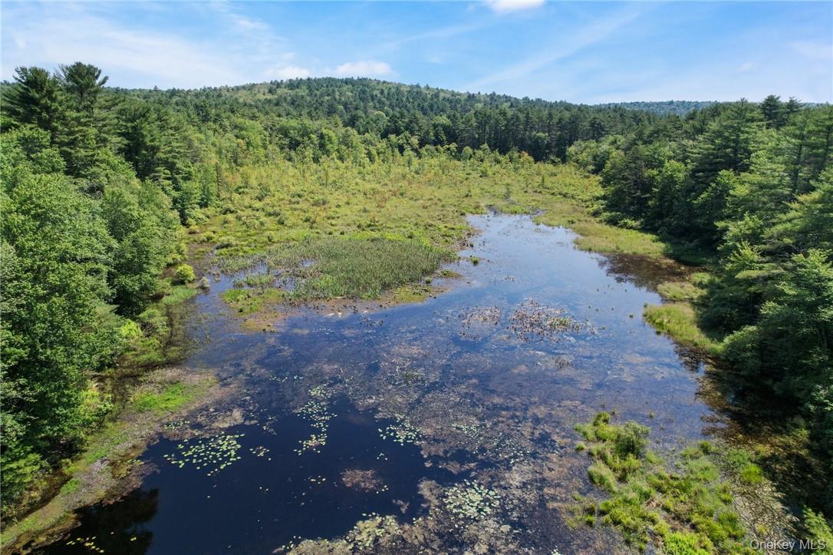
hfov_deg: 78.6
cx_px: 416
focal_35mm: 22
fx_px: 509
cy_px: 278
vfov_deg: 57.2
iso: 120
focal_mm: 8.38
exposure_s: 1/1000
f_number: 2.8
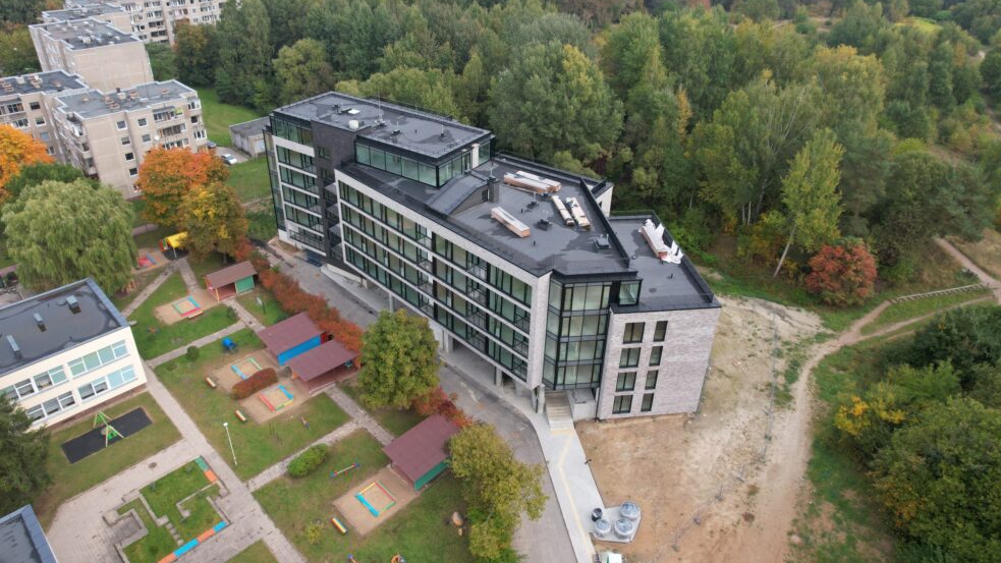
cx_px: 489
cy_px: 241
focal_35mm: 24
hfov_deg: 76.3
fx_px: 637
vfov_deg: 47.5
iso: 110
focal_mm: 8.38
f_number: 2.8
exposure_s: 1/400
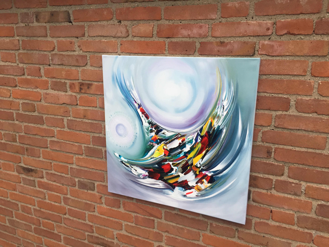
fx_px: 276
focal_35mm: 29
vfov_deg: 48.2
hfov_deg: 61.7
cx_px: 164
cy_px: 124
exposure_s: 1/33
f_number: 2.2
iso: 32
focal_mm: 4.15
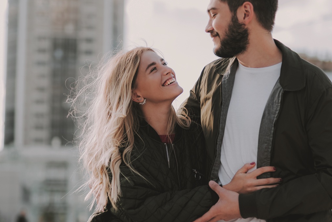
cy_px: 136
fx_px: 775
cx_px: 156
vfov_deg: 16.3
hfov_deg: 24.2
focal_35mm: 84
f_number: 1.4
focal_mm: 50
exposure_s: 1/1250
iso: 100
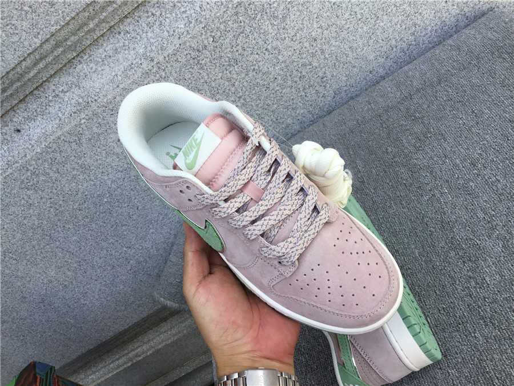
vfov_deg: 45.4
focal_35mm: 31
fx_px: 460
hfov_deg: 58.4
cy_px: 193
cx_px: 257
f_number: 2.4
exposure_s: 1/375
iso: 25
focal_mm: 3.3
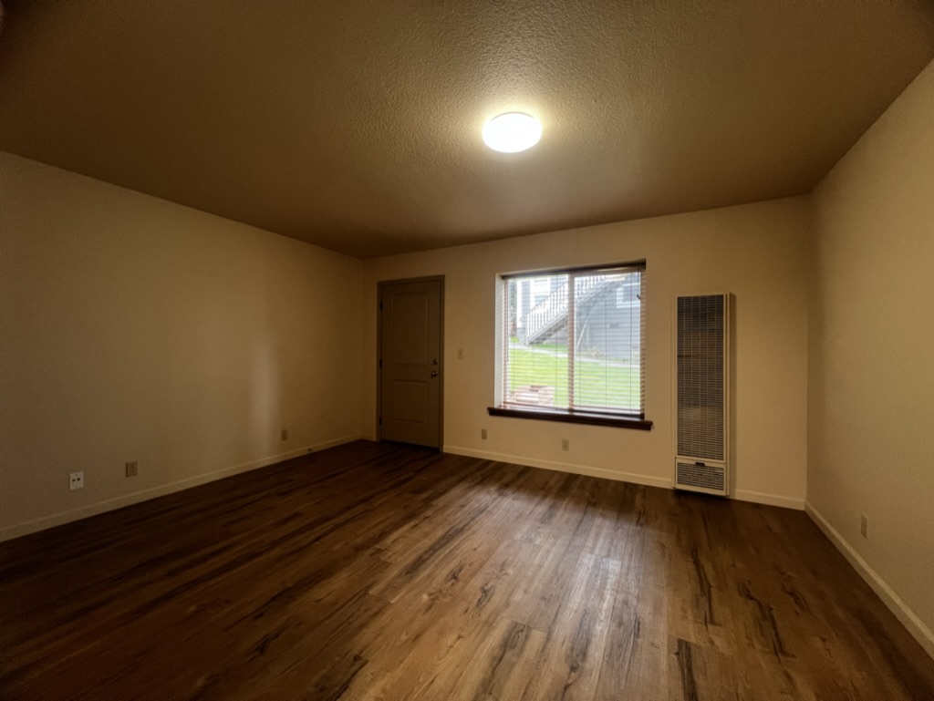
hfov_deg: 106.2
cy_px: 350
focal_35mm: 13
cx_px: 467
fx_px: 351
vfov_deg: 90.0
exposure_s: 1/60
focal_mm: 1.57
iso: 160
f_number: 1.8
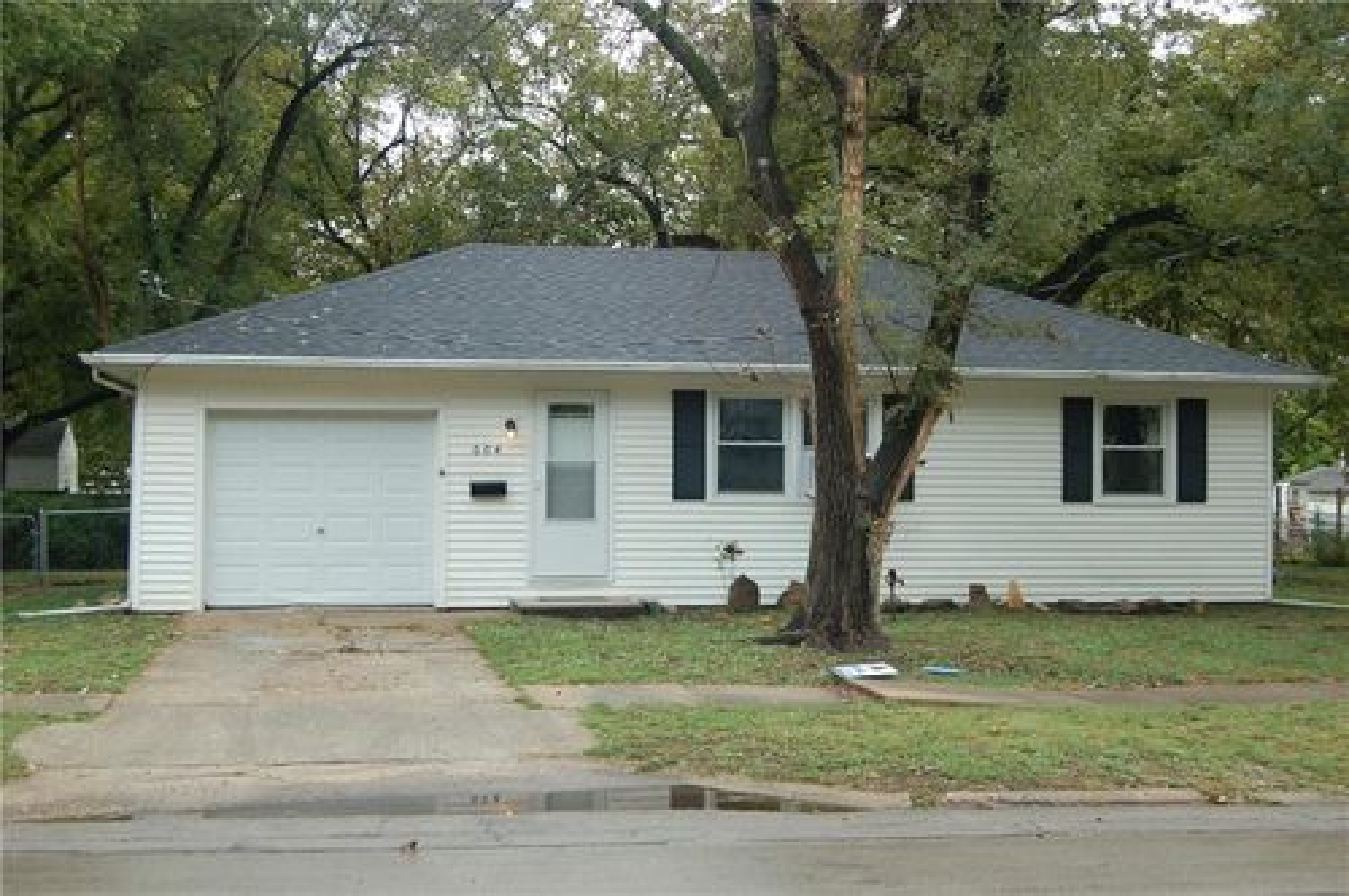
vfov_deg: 29.8
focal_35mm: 45
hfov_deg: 43.7
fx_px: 1684
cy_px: 448
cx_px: 674
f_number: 5.6
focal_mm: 30
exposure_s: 1/125
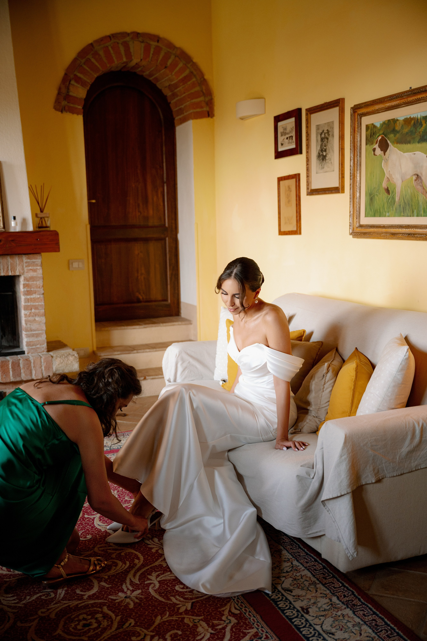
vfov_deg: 49.6
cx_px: 214
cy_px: 320
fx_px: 694
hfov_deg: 34.2
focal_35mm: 39
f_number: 2.8
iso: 500
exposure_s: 1/320
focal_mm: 39
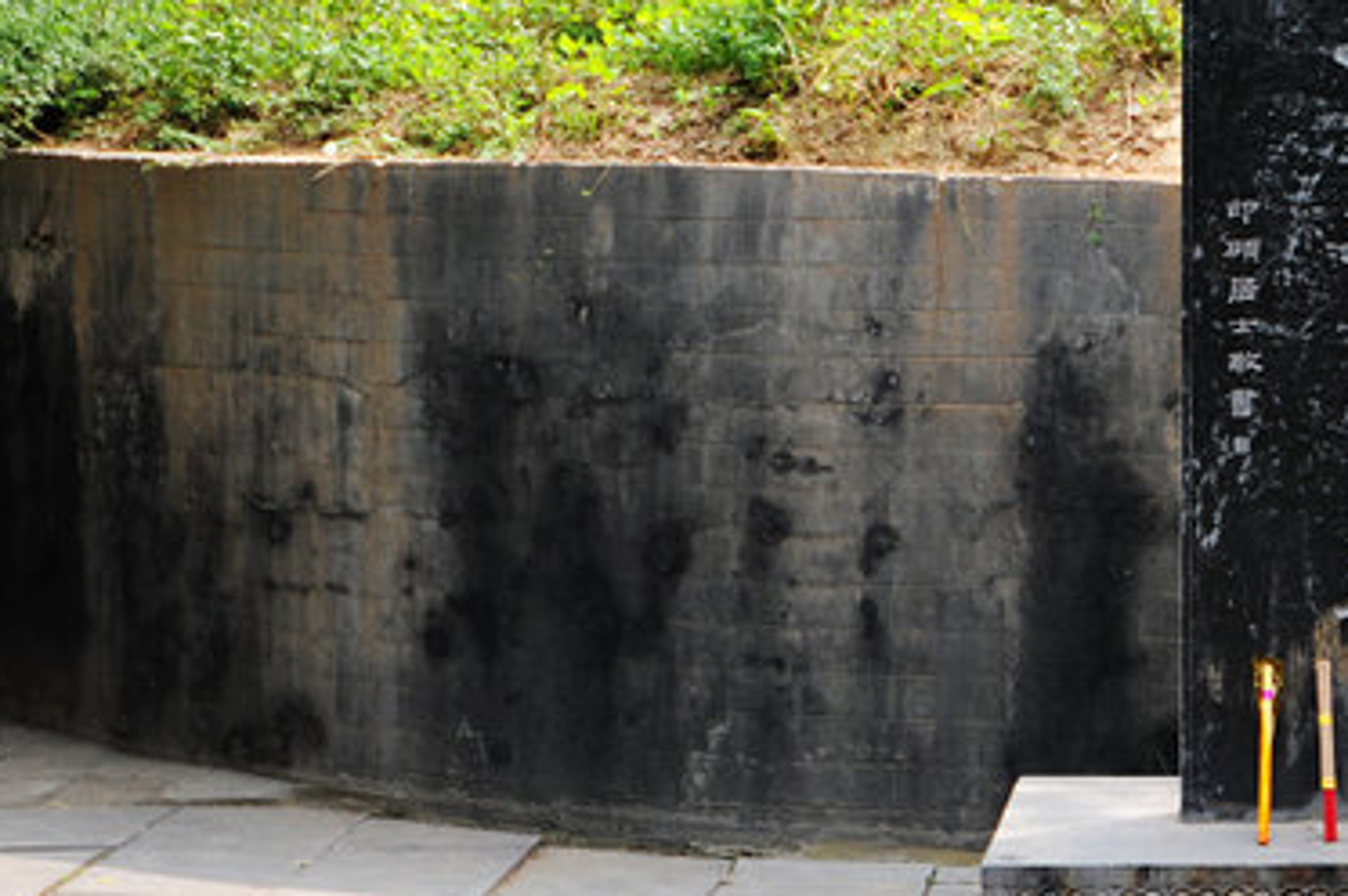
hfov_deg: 20.4
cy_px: 152
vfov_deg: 14.1
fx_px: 3591
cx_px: 1426
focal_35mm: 96
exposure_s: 1/320
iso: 200
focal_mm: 35
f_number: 4
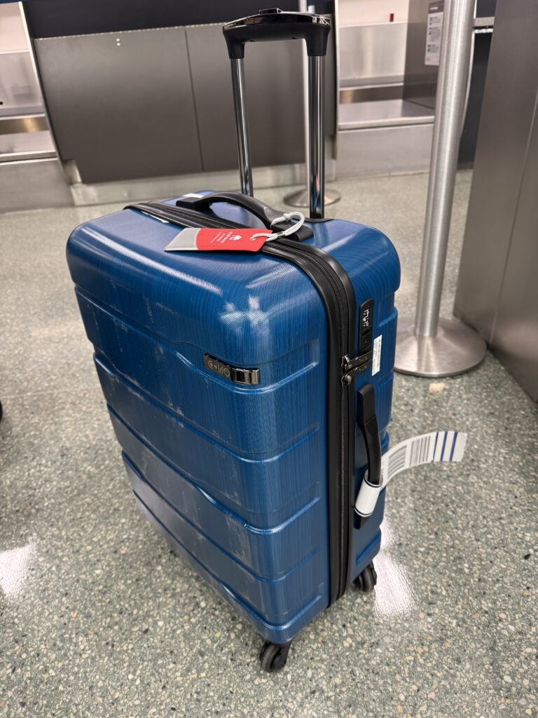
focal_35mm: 24
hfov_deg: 56.8
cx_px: 269
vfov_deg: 71.6
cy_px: 359
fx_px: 497
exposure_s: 1/60
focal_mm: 6.76
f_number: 1.78
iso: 200
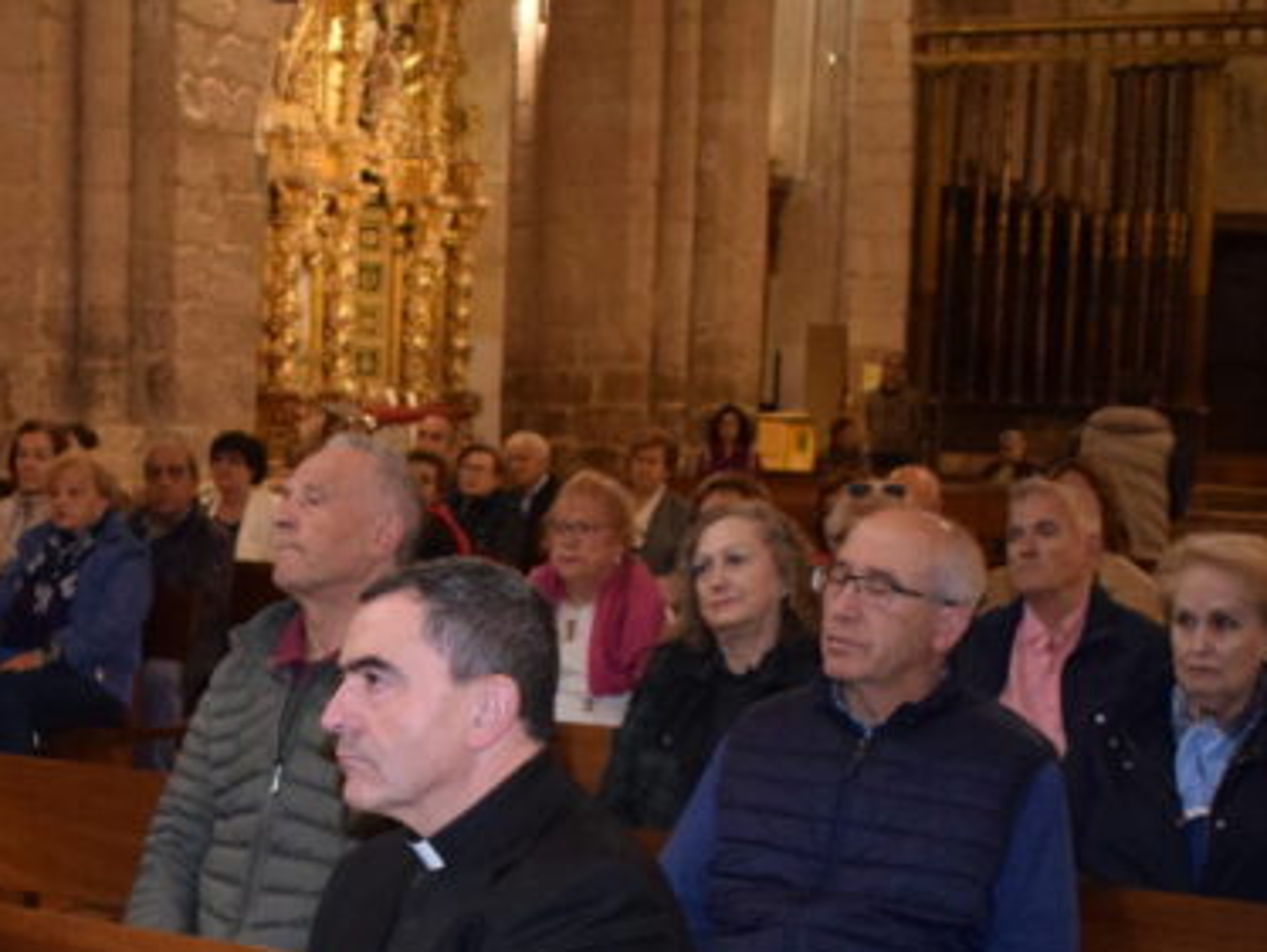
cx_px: 132
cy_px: 855
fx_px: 2600
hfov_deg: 26.5
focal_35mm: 71
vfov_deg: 20.3
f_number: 3.5
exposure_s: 1/60
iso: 2800
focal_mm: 18
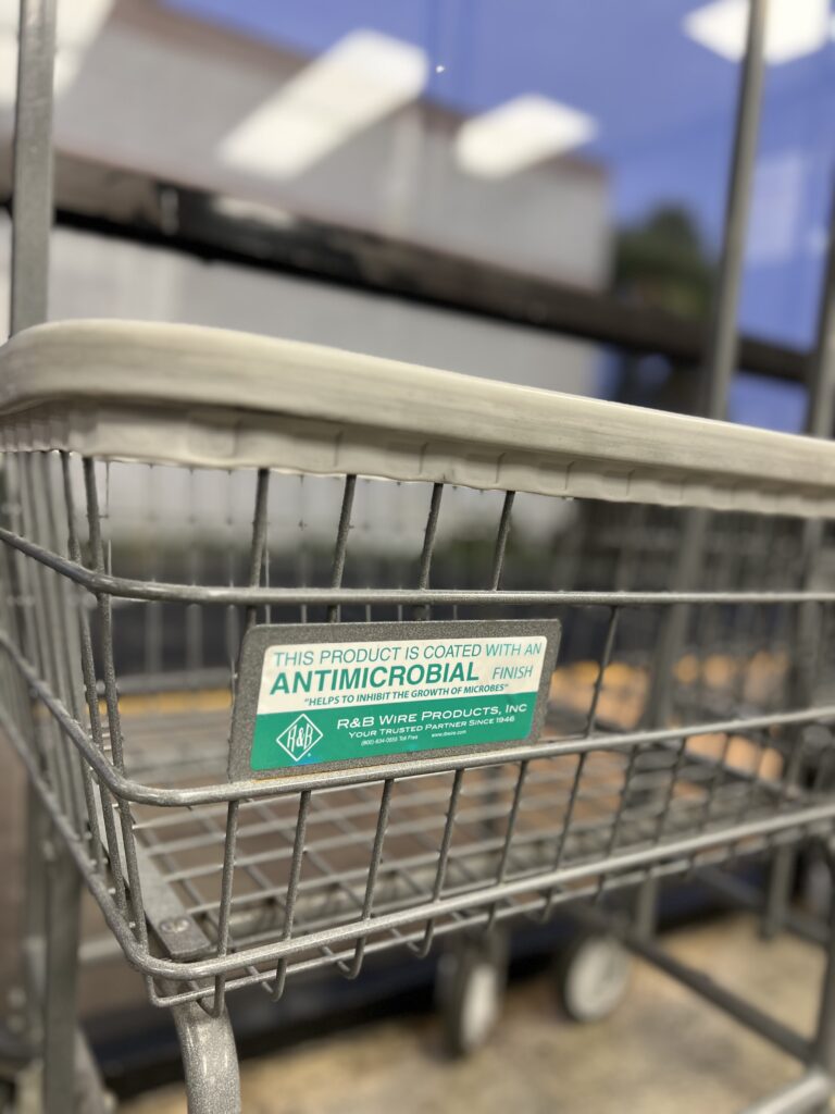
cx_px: 418
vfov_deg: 67.3
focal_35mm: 26
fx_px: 836
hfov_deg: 53.1
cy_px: 557
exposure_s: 1/60
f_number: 1.5
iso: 125
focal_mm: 5.7
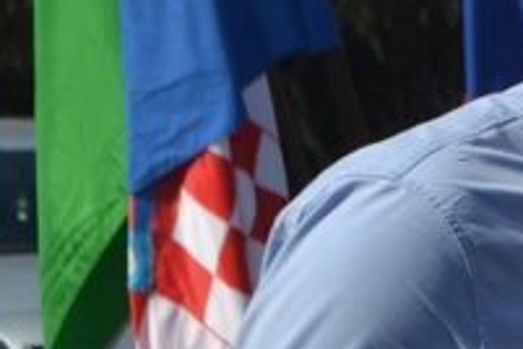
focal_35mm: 465
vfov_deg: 2.9
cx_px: 1103
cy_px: 529
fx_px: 6755
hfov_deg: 4.4
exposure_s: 1/250
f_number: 8
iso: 100
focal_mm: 52
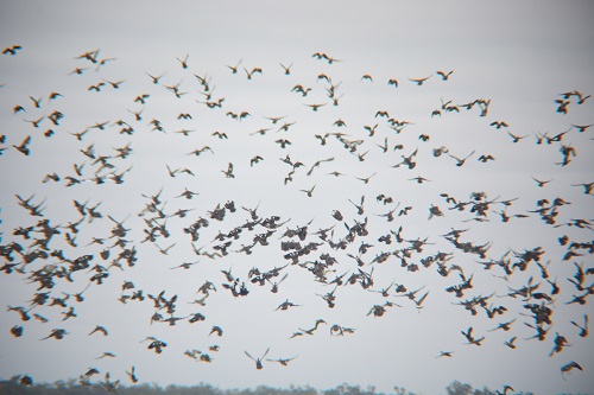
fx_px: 4948
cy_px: 198
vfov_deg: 4.6
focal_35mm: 300
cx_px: 297
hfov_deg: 6.9
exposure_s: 1/400
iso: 200
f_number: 7.1
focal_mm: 200
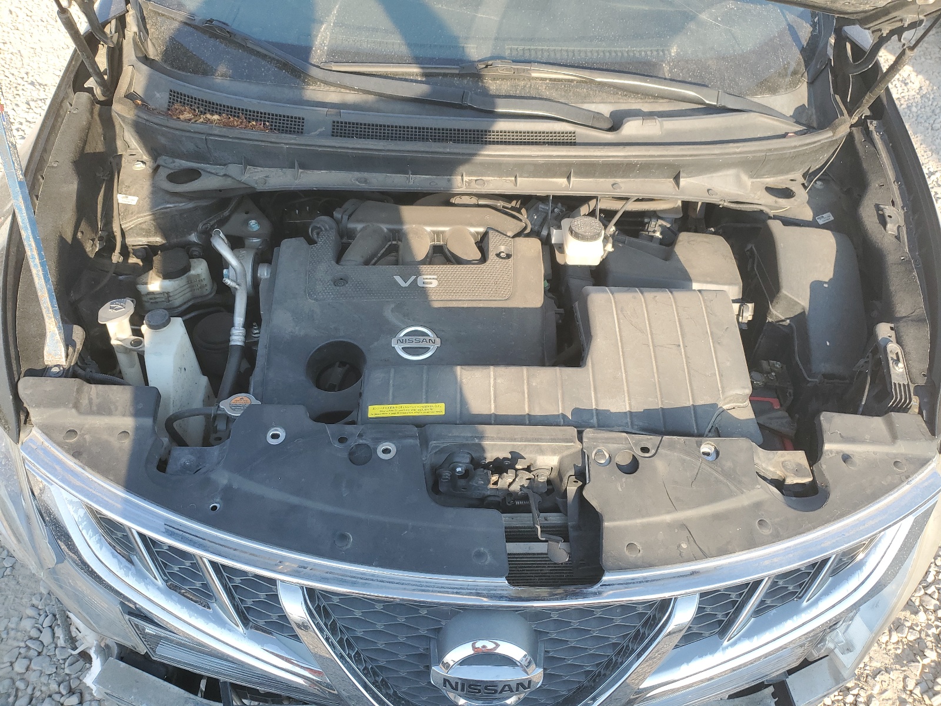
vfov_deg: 53.1
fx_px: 707
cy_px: 353
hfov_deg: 67.3
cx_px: 470
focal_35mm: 26
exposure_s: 1/455
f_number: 1.5
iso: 50
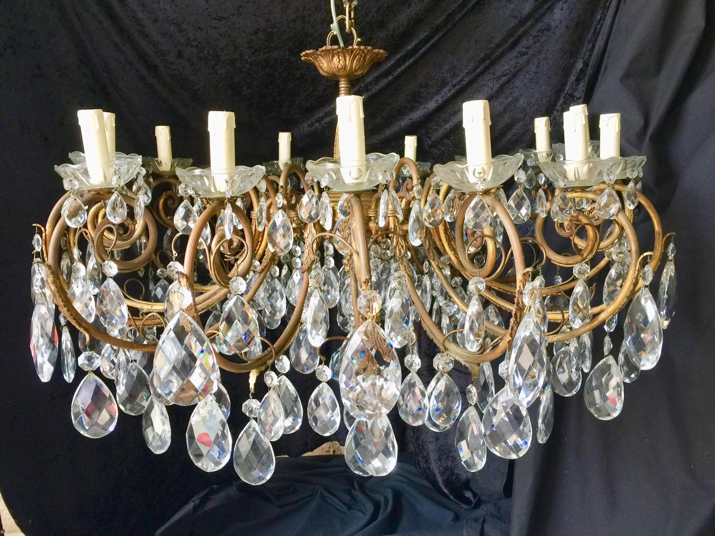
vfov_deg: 48.2
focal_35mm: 29
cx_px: 358
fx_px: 599
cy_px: 268
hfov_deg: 61.7
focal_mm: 4.15
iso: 50
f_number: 2.2
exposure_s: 1/17
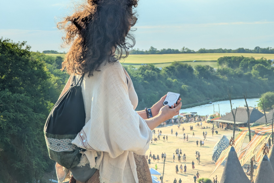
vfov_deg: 11.2
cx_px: 137
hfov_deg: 16.8
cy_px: 88
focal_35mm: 122
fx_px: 929
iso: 18
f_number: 3.5
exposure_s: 1/207
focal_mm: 19
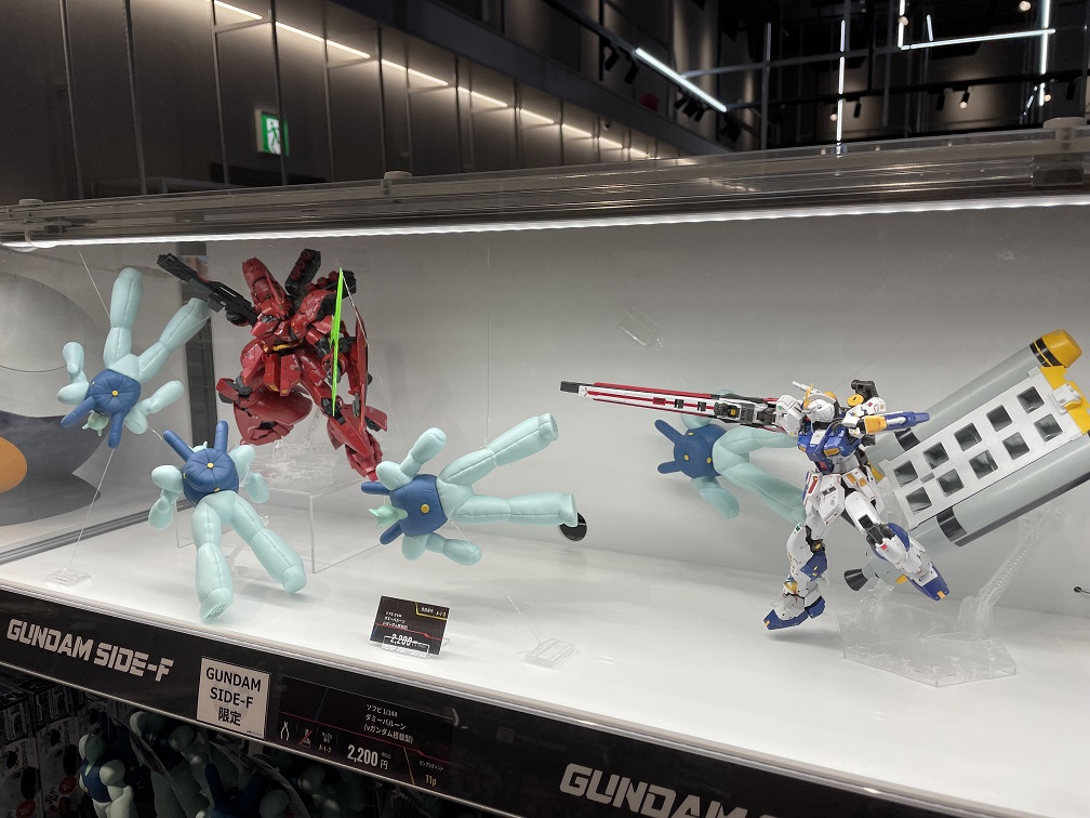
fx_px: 819
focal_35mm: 26
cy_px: 409
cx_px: 545
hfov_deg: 67.3
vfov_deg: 53.1
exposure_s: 1/504
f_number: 1.6
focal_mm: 4.2
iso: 32
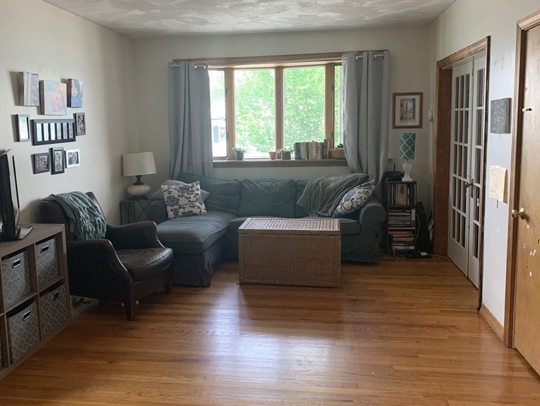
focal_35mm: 30
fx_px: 468
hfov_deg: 59.9
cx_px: 253
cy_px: 180
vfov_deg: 46.7
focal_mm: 4.25
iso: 125
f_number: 1.8
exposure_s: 1/60
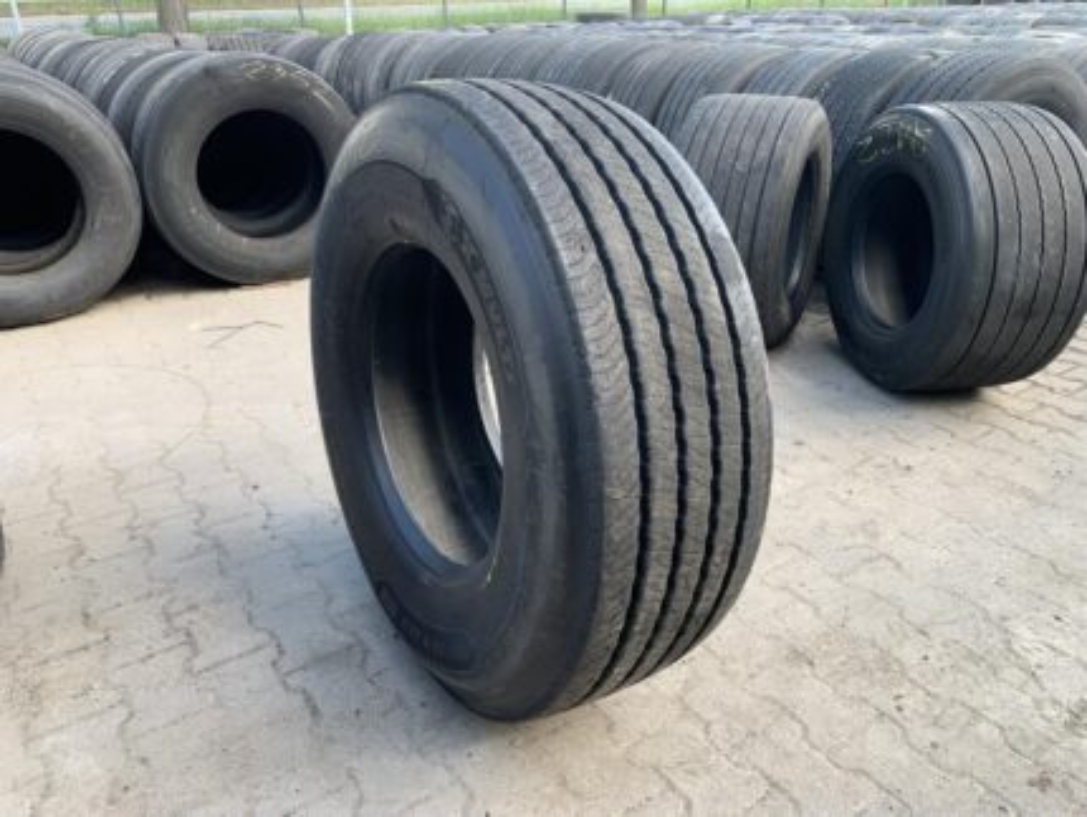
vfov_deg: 53.1
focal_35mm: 26
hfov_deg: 67.3
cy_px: 408
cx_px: 544
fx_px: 817
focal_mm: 4.25
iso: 25
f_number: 1.8
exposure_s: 1/122
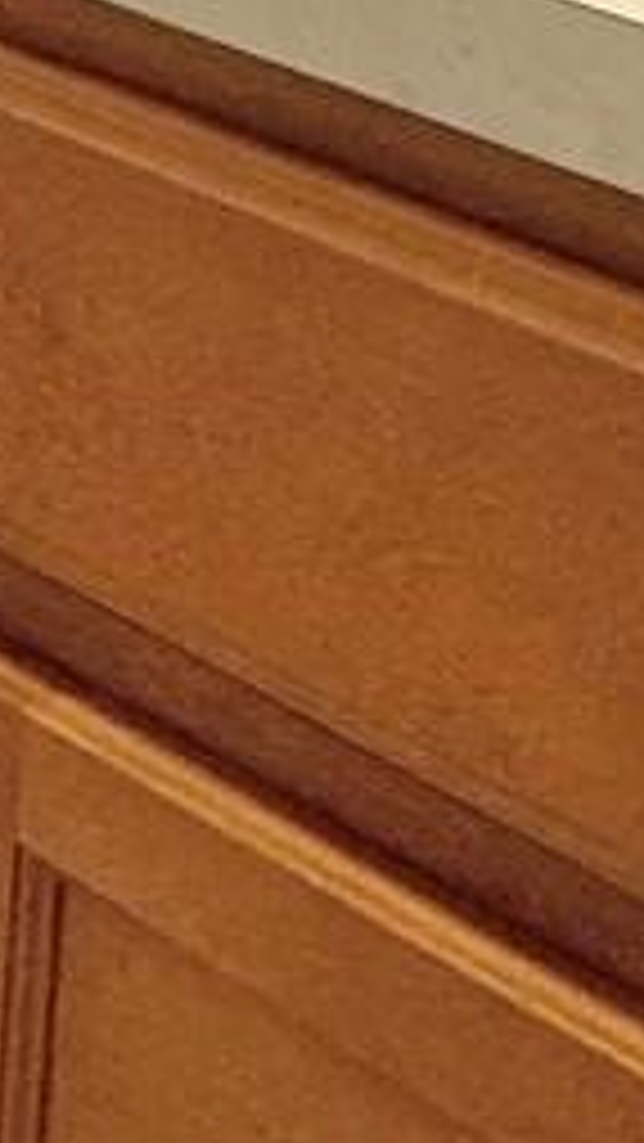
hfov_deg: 10.2
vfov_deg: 17.4
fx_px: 2912
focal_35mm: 96
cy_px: -1008
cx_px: -1112
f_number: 2.2
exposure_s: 1/120
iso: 160
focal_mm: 2.22
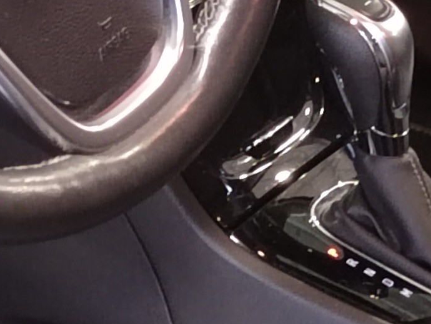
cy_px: 54
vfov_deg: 9.0
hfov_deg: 12.0
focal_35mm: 164
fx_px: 2043
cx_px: 97
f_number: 1.9
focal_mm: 5.52
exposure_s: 1/50
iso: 3603
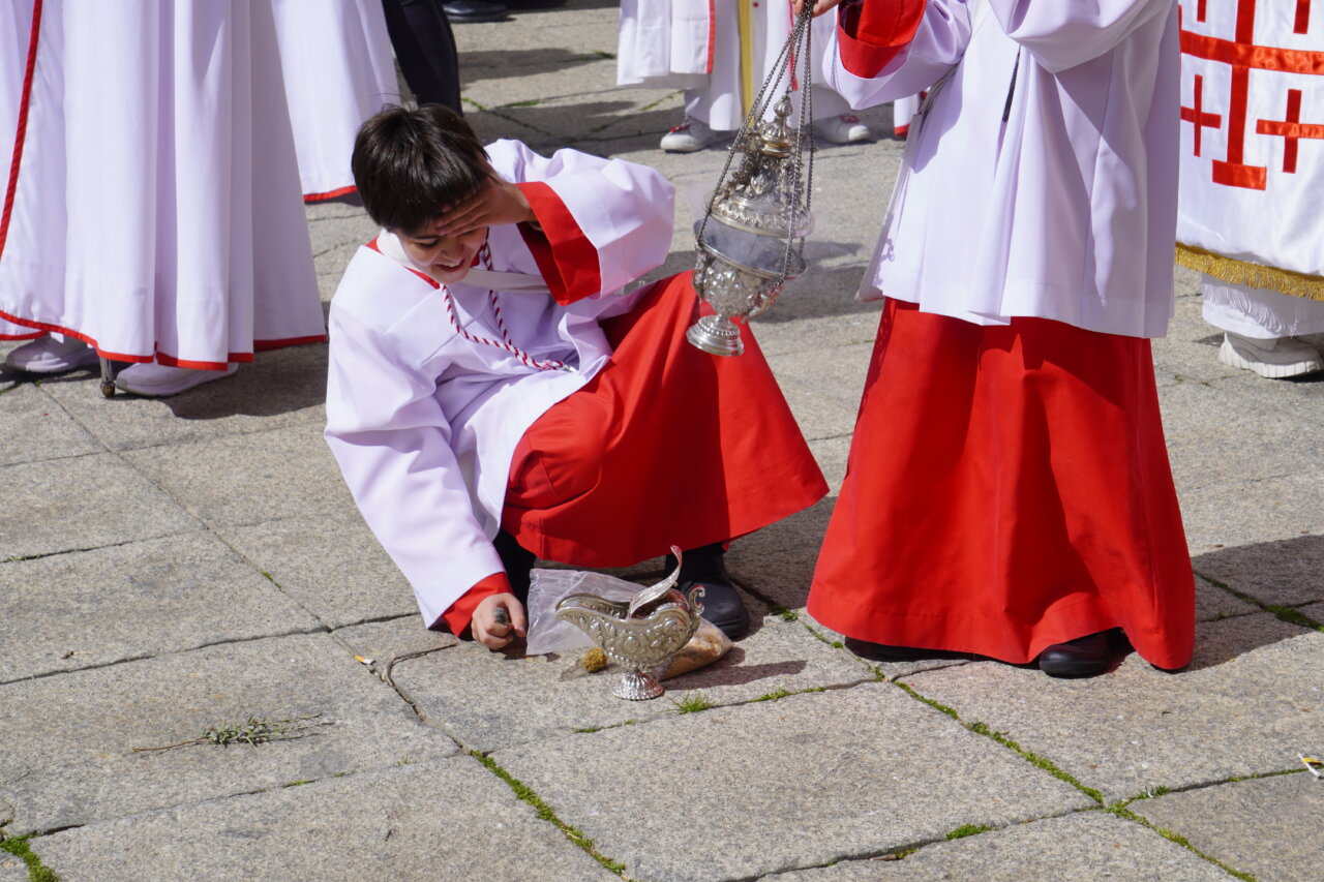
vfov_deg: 14.2
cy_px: 441
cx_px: 662
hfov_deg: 21.2
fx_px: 3530
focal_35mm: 96
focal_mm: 64
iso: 100
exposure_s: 1/320
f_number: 11
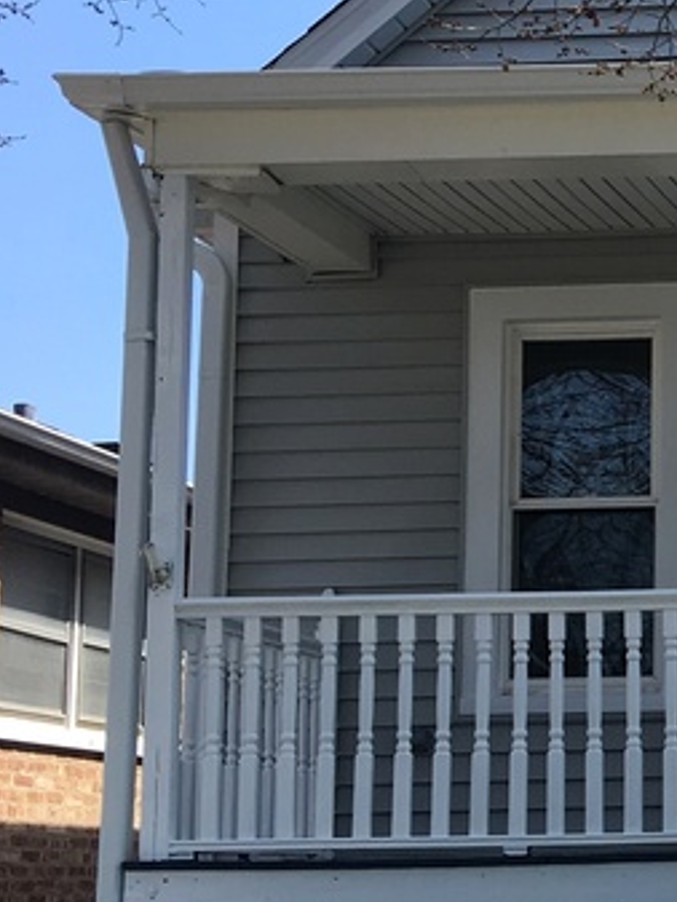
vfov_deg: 21.1
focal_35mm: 93
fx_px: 2424
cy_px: 503
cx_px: 1038
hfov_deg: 14.7
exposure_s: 1/894
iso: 25
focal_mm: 4.15
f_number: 2.2
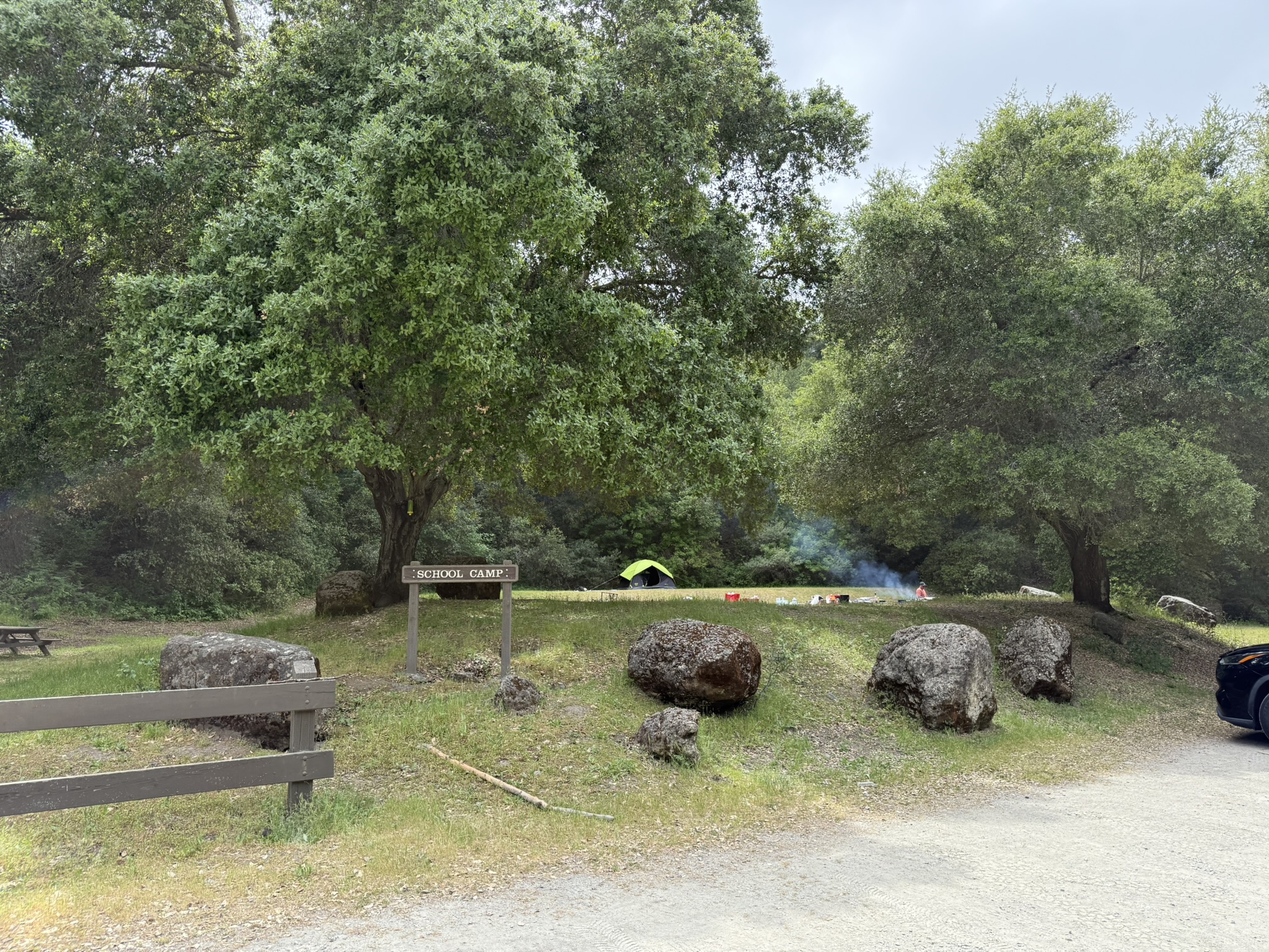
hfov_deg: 71.6
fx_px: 880
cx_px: 634
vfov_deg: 56.8
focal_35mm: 24
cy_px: 476
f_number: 1.78
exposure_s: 1/1410
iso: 100
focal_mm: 6.76
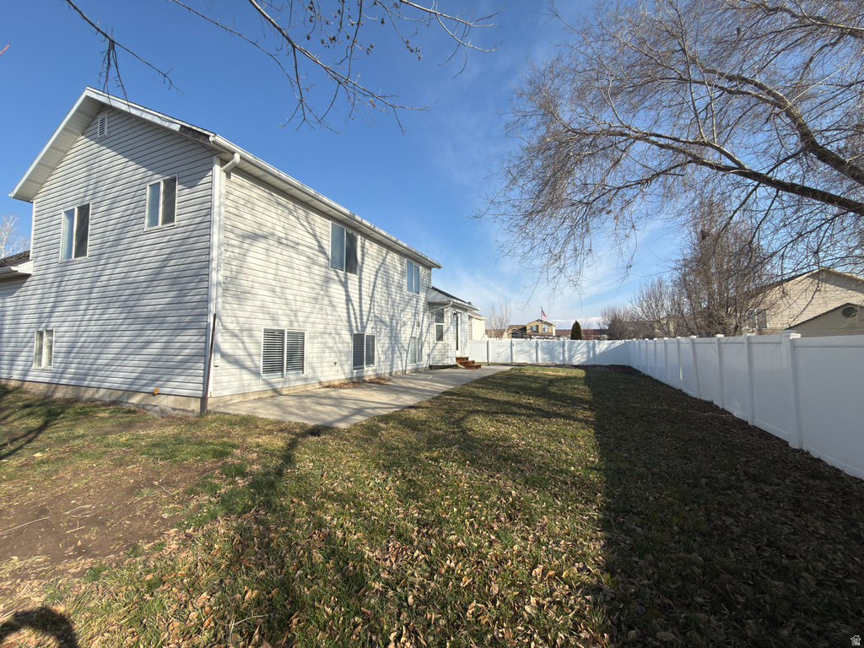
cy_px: 324
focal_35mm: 14
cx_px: 432
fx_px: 349
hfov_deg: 102.1
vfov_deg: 85.7
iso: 16
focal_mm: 2.22
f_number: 2.2
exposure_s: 1/987
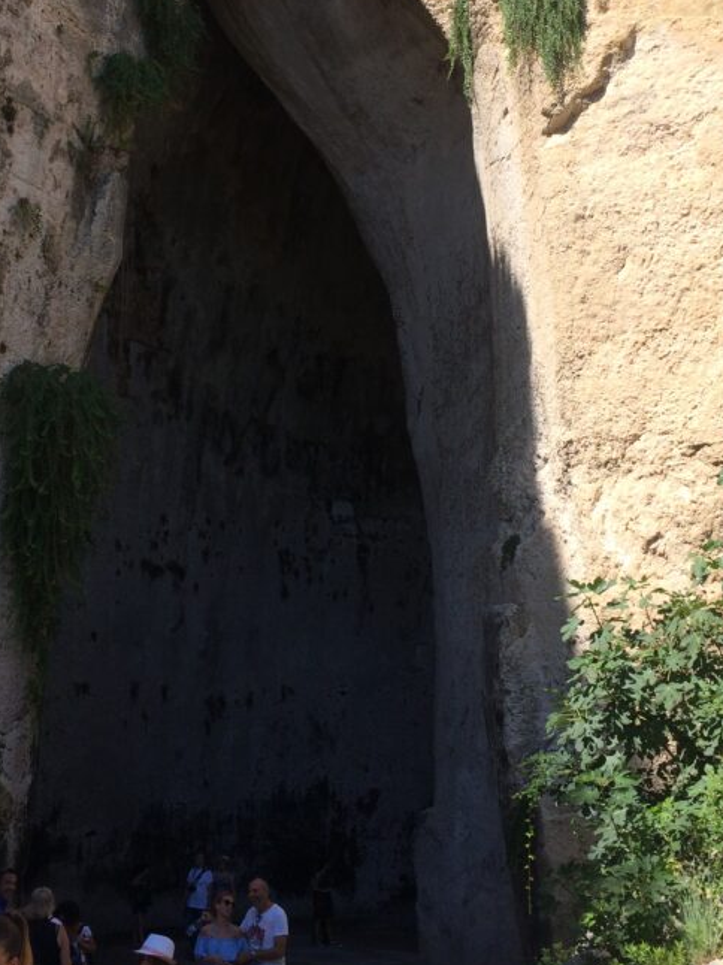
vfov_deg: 41.1
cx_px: 306
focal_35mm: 46
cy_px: 388
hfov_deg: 31.4
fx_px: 1282
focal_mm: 4.15
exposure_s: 1/1244
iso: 32
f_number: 2.2
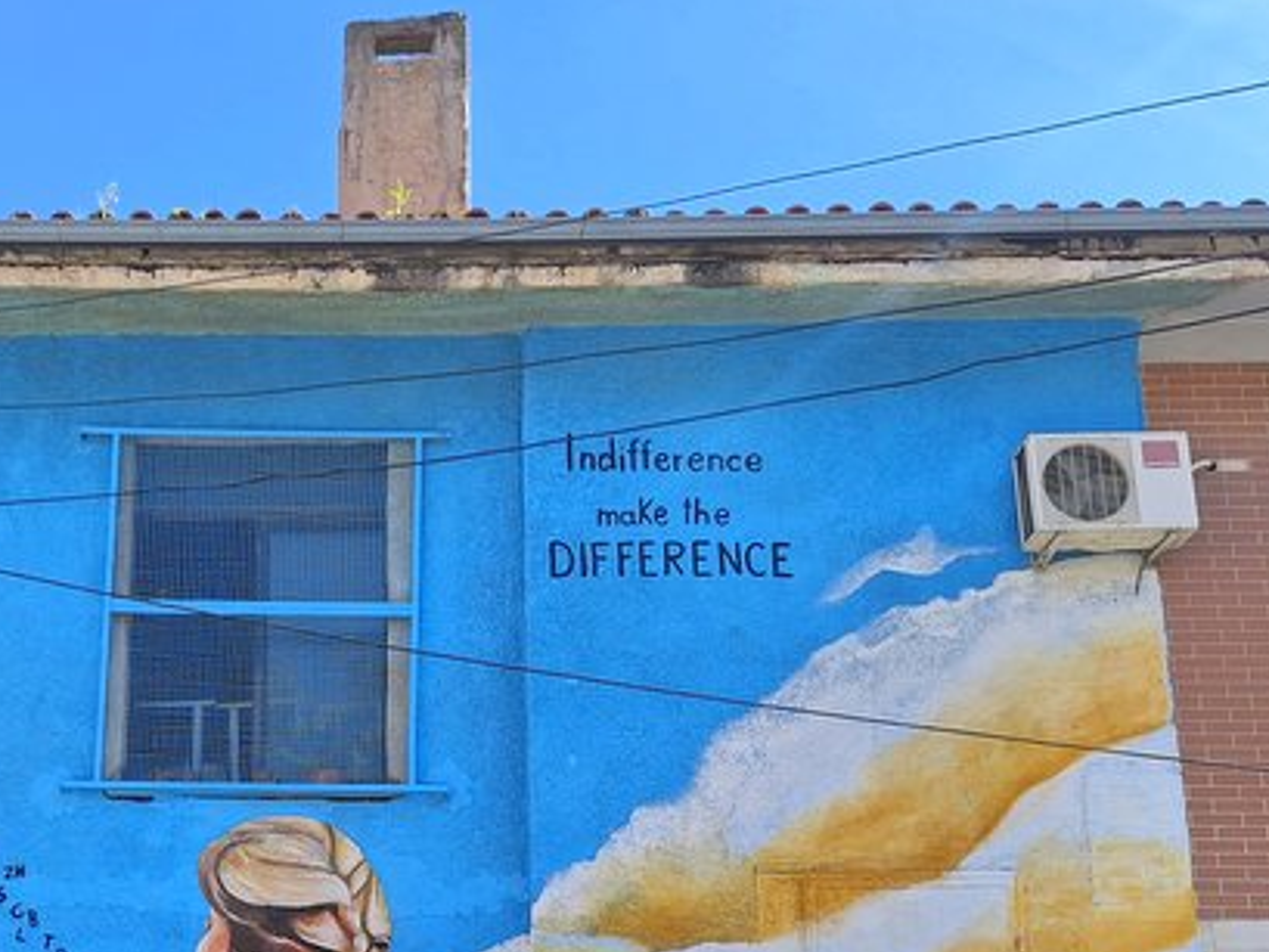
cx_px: 447
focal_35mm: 36
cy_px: 729
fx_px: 1320
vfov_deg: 38.5
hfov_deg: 50.6
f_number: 1.8
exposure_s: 1/1040
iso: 40
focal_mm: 5.54
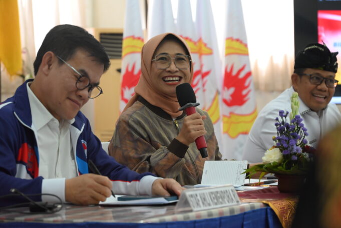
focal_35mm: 115
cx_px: 170
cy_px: 114
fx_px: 1090
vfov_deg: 11.9
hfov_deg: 17.8
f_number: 6.3
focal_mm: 115
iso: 4500
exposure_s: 1/125
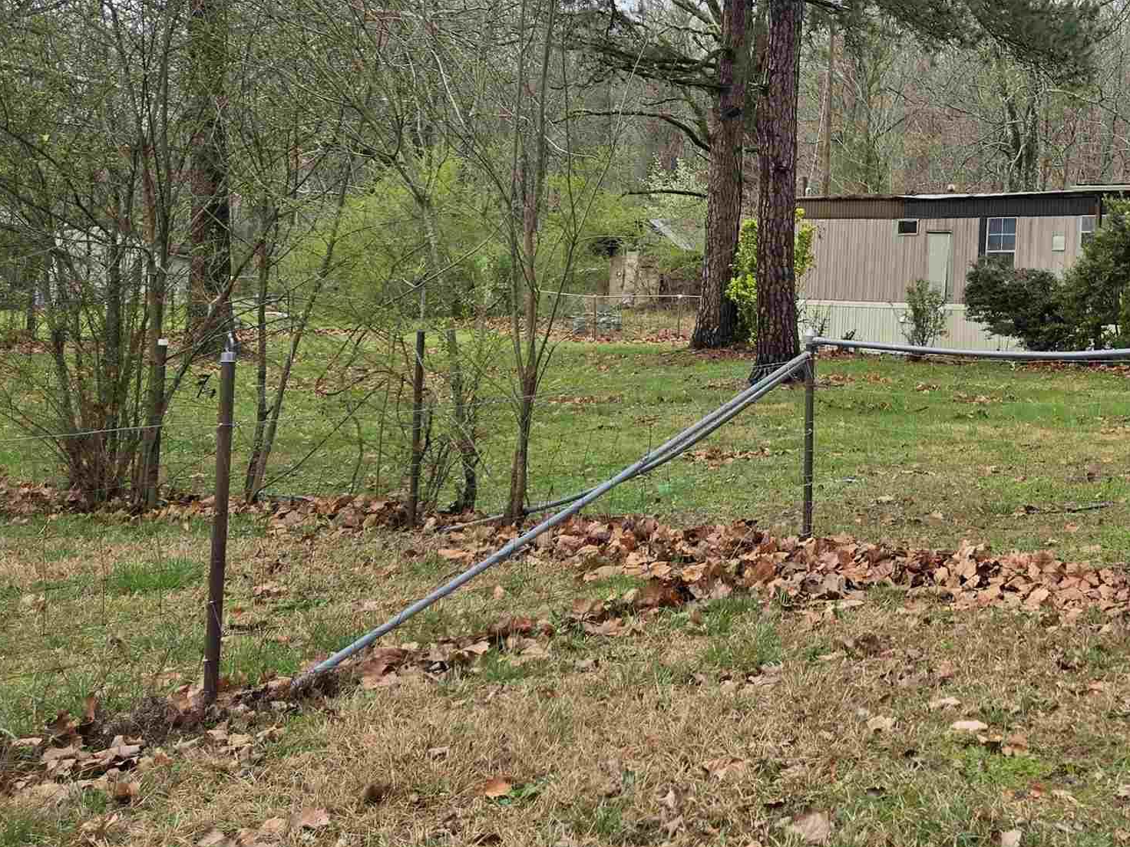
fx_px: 1567
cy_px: 329
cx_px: 1027
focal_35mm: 48
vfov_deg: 30.2
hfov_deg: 37.0
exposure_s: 1/267
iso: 25
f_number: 1.8
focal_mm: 5.4
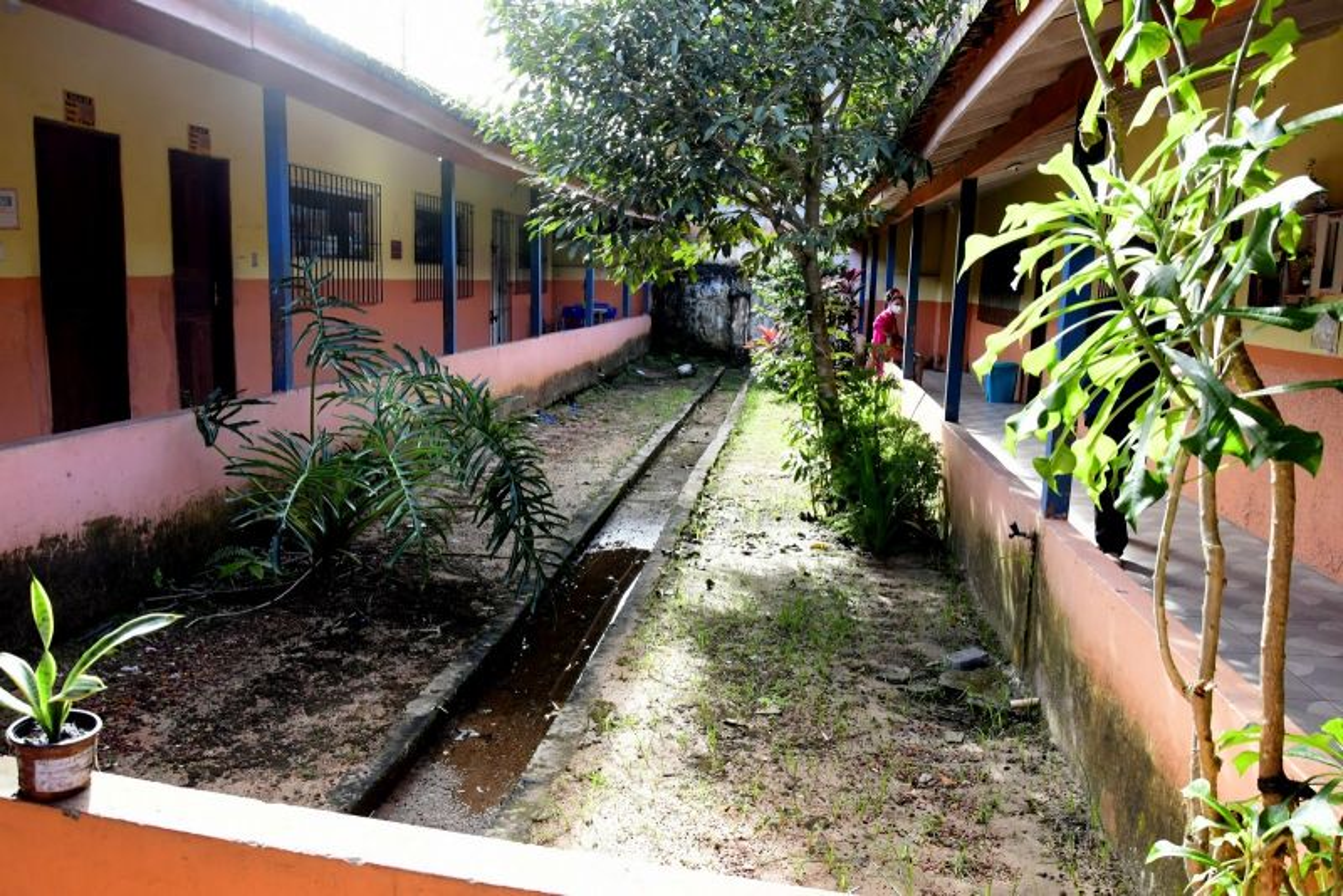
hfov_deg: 67.4
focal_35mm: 27
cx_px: 672
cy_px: 448
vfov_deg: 48.0
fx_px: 1008
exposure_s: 1/200
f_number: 7.1
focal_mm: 18
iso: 1600
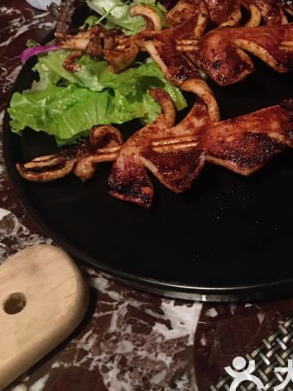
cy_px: 129
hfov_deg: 33.0
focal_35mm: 43
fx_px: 485
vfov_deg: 43.2
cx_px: 215
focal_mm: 4.15
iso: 500
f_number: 2.2
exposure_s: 1/17
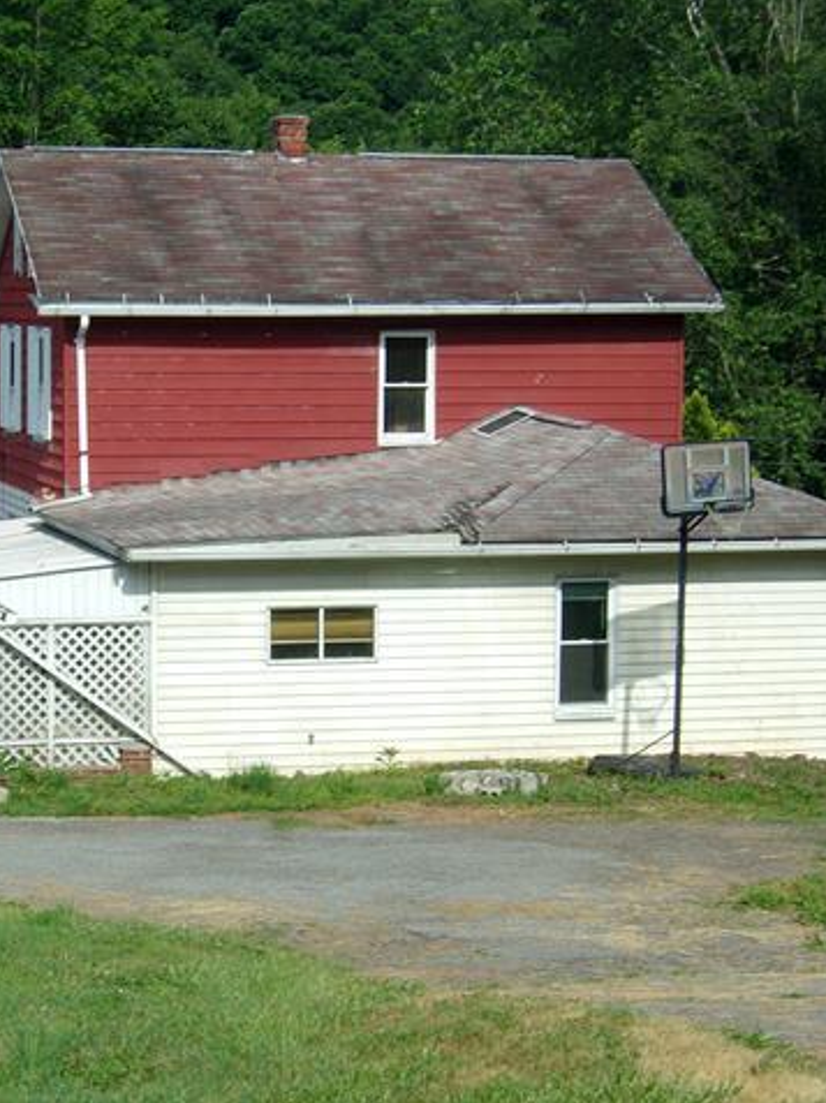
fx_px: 2995
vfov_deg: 20.9
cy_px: 553
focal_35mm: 94
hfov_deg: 15.6
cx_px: 204
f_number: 17.2
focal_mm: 12.5
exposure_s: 1/40
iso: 80
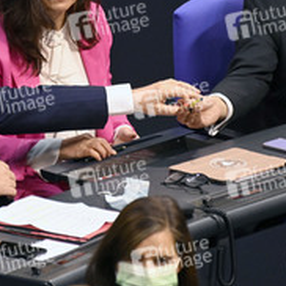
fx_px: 9824
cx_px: 130
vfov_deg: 1.7
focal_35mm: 1051
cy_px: 61
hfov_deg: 1.7
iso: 8000
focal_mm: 500
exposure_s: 1/250
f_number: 5.6
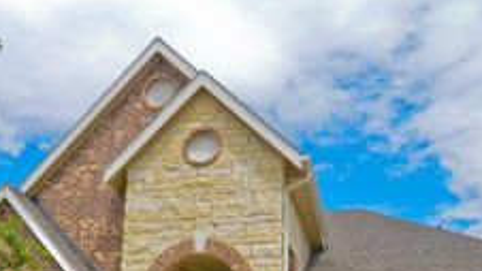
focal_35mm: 38
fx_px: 488
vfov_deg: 28.8
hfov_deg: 52.5
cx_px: 218
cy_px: 278
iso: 320
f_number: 8
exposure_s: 1/400
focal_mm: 11
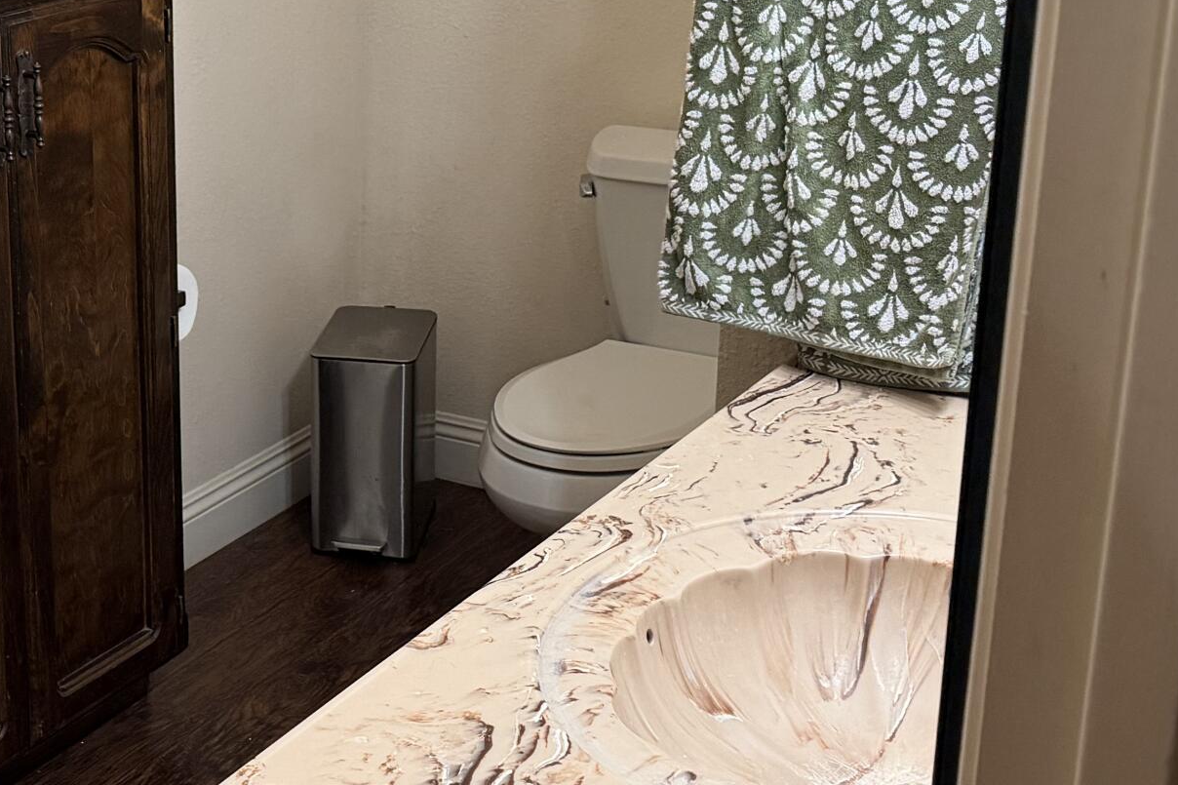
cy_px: 306
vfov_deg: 21.9
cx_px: 123
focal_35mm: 62
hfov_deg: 30.9
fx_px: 2028
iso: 320
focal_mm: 6.76
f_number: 1.78
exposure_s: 1/120
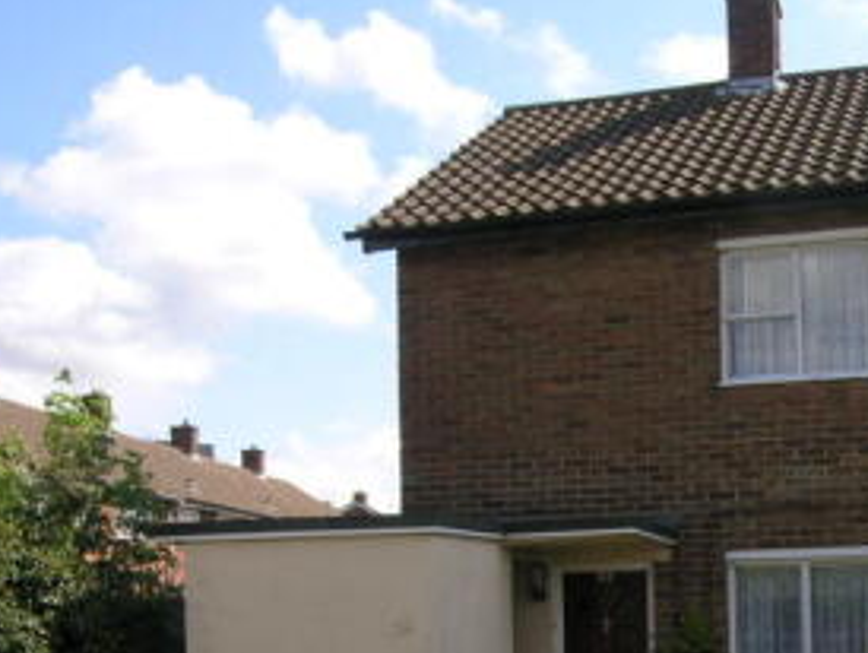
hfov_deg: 35.9
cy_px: 610
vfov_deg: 27.4
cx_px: 721
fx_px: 1280
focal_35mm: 51
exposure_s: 1/190
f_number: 5.7
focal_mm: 6.1
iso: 50
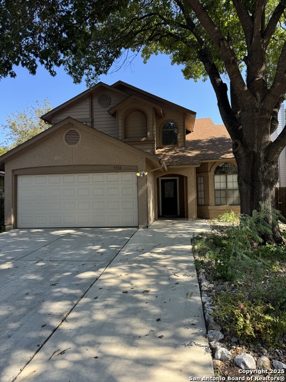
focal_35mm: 24
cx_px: 143
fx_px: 264
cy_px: 191
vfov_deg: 71.6
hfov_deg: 56.8
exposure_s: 1/1215
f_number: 1.78
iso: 80
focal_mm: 6.76
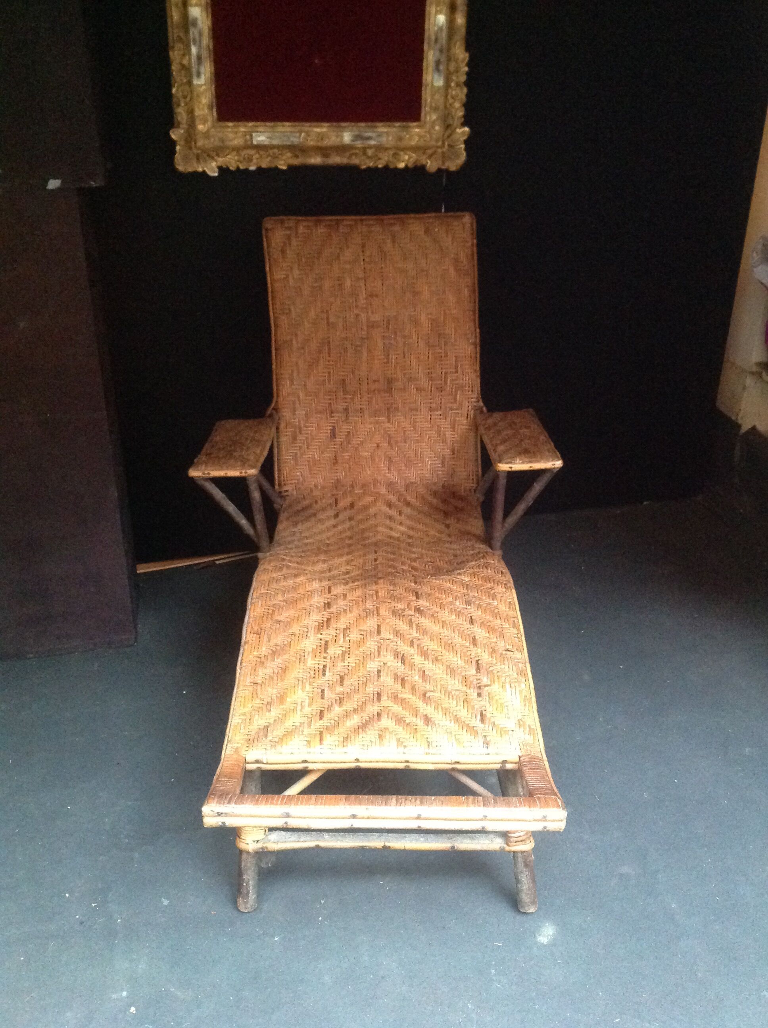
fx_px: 1038
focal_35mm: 35
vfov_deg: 52.7
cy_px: 514
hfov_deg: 40.6
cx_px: 384
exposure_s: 1/15
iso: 800
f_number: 2.4
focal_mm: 4.28
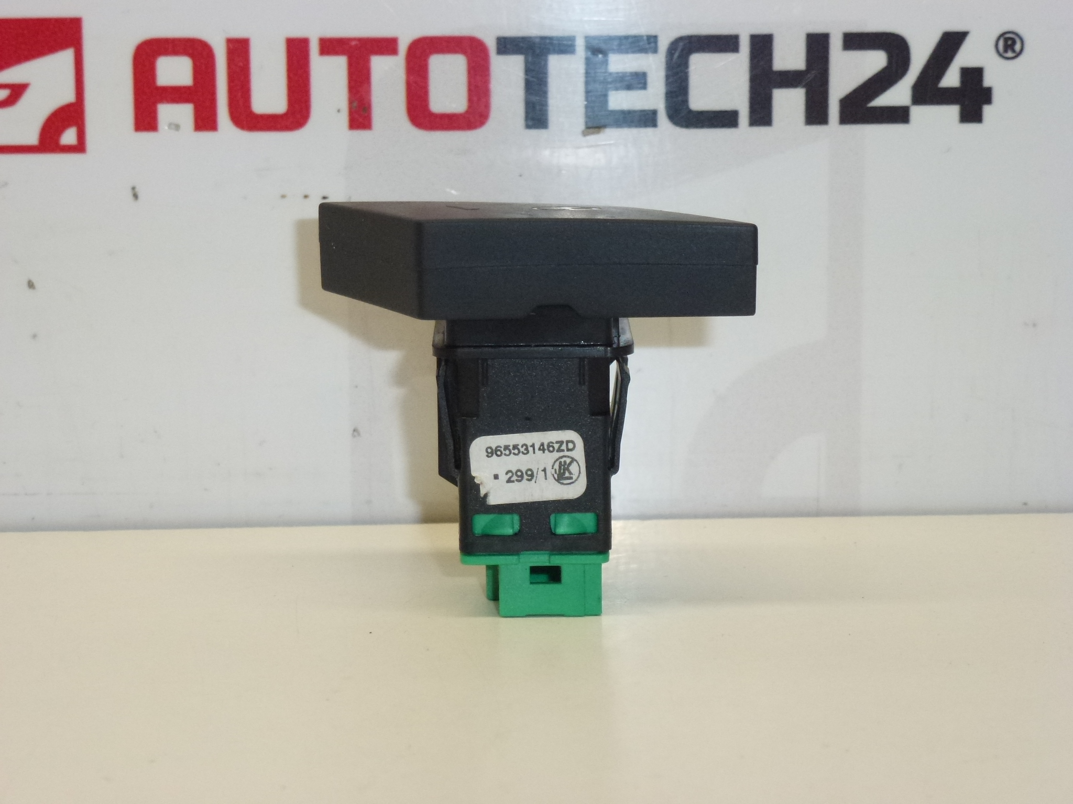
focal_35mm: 89
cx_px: 536
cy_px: 402
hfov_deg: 22.0
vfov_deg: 16.6
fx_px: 2759
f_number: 4.9
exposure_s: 1/160
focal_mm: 16
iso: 400
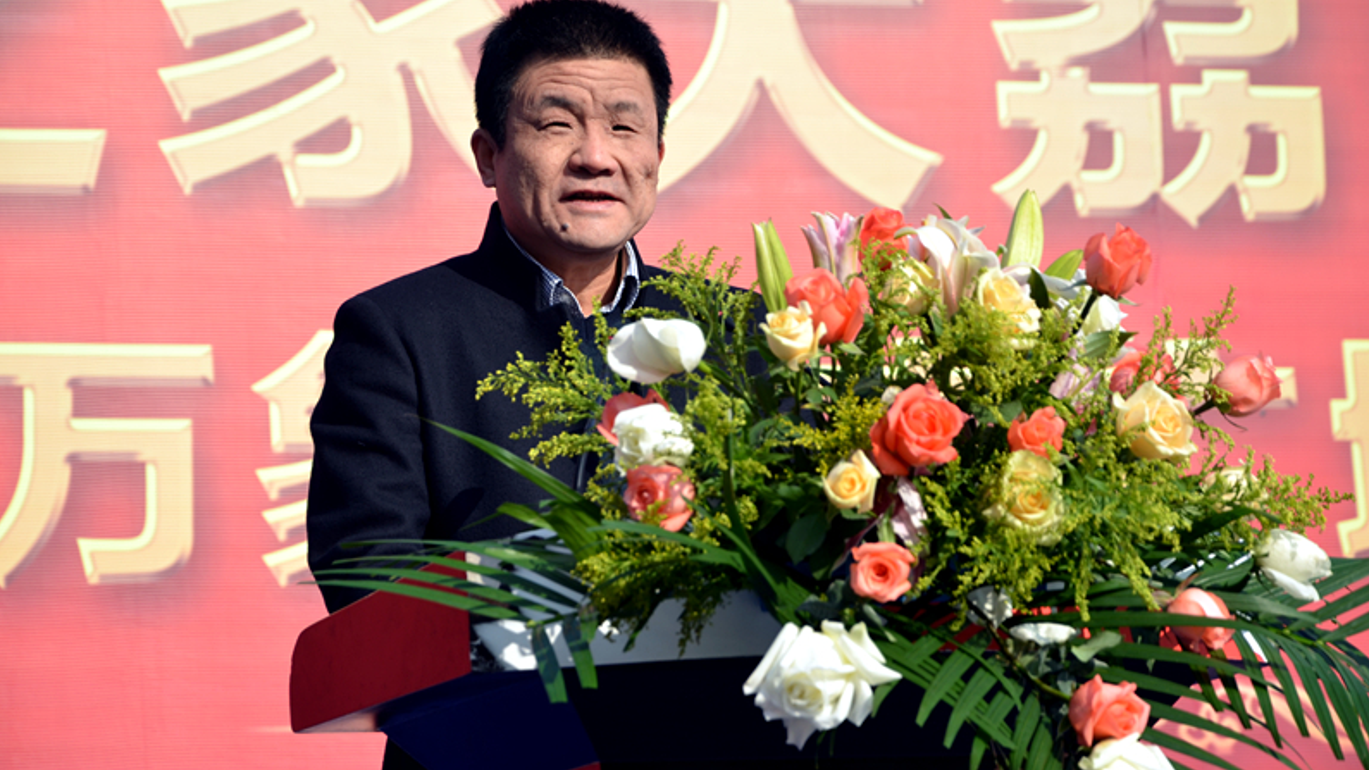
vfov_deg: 7.3
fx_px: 6008
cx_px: 685
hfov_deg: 13.0
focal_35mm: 166
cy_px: 385
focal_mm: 105
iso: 100
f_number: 9
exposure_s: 1/250
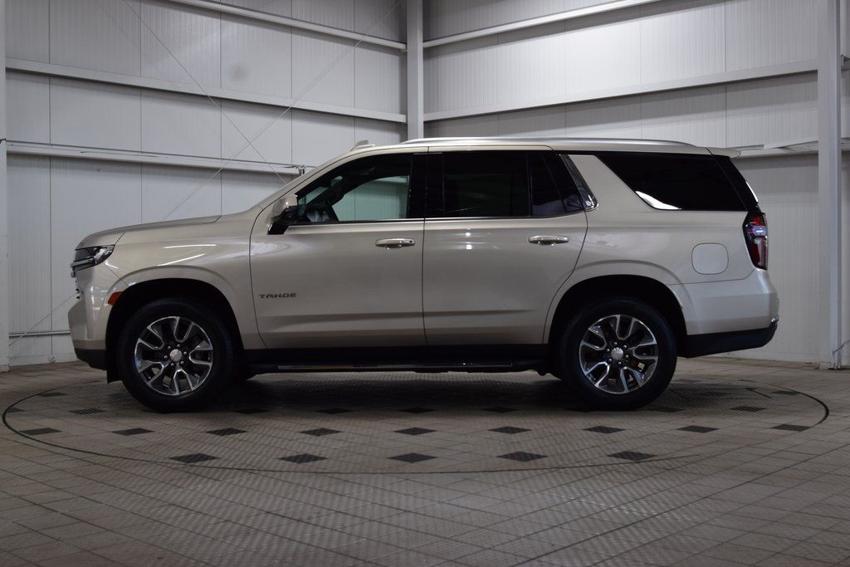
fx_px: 1027
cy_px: 284
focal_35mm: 44
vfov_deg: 30.9
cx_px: 425
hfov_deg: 45.0
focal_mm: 29
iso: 400
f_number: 7.1
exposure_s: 1/30
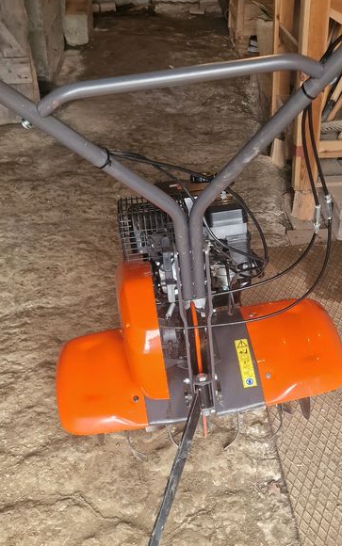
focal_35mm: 42
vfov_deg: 46.6
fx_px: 626
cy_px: 355
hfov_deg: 30.5
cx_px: 189
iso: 400
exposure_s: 1/100
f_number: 1.8
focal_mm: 6.4
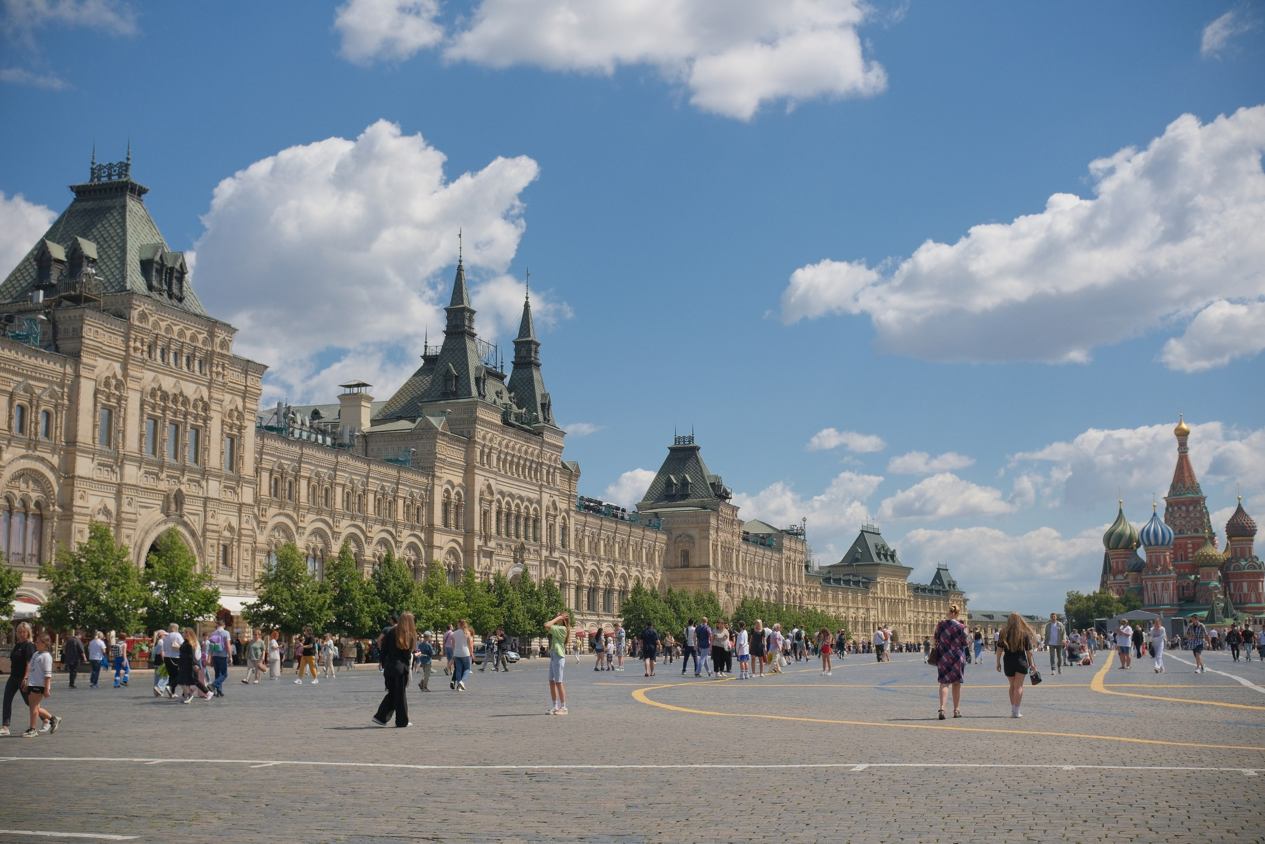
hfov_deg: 47.4
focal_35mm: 41
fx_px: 1441
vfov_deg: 32.6
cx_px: 632
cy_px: 422
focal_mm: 27
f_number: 5.6
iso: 320
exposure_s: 1/2000
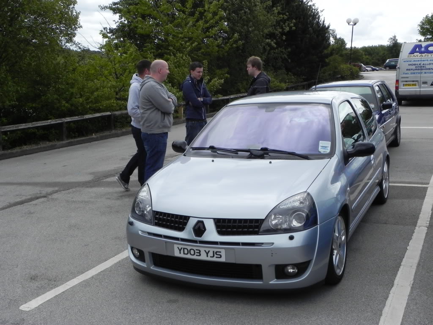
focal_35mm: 41
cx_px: 216
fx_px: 513
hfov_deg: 45.8
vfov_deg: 35.1
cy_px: 162
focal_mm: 7.3
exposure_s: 1/410
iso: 160
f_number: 6.3
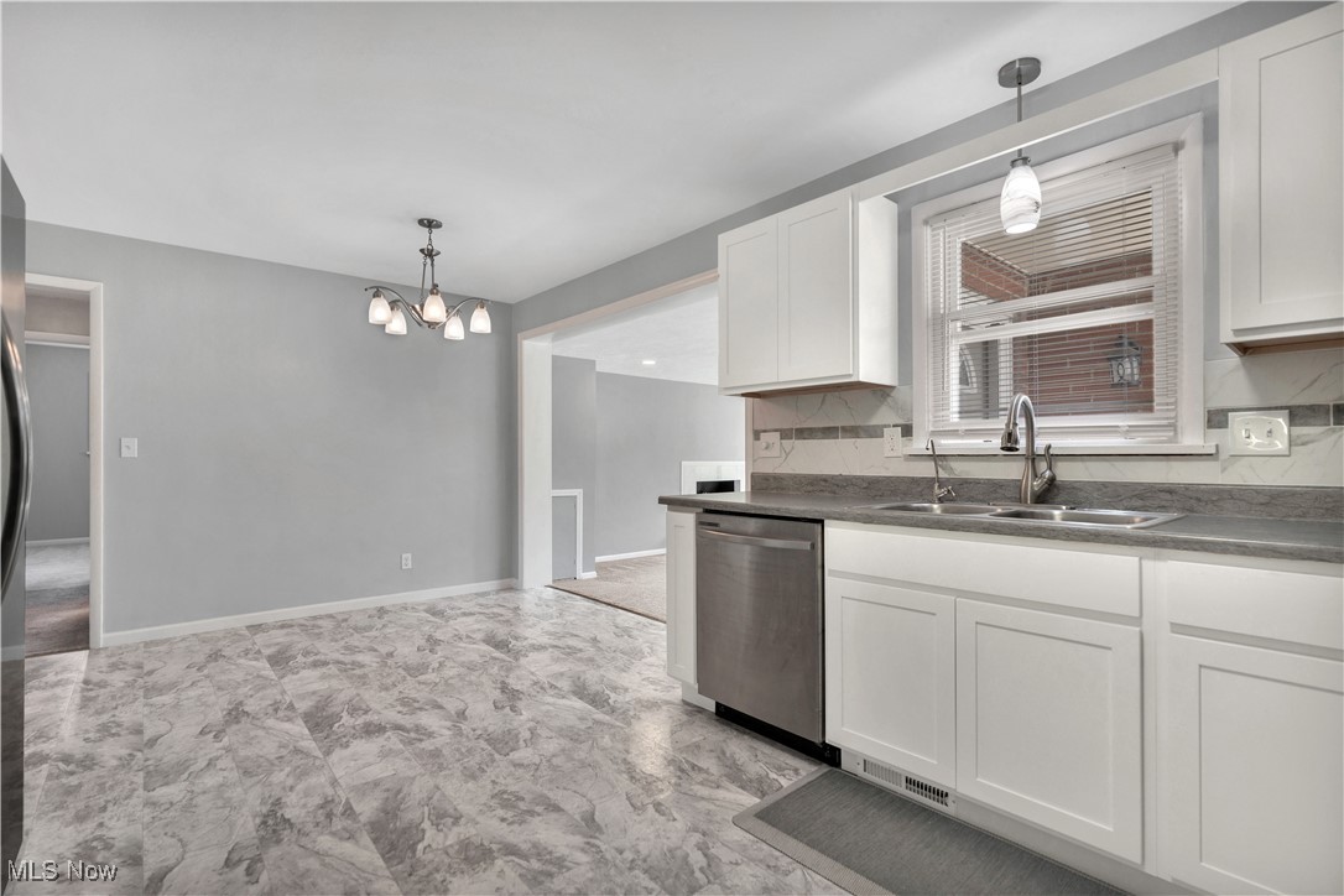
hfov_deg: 96.7
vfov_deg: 73.7
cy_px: 448
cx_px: 672
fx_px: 597
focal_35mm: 16
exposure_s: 1/400
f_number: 4
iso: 400
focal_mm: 16
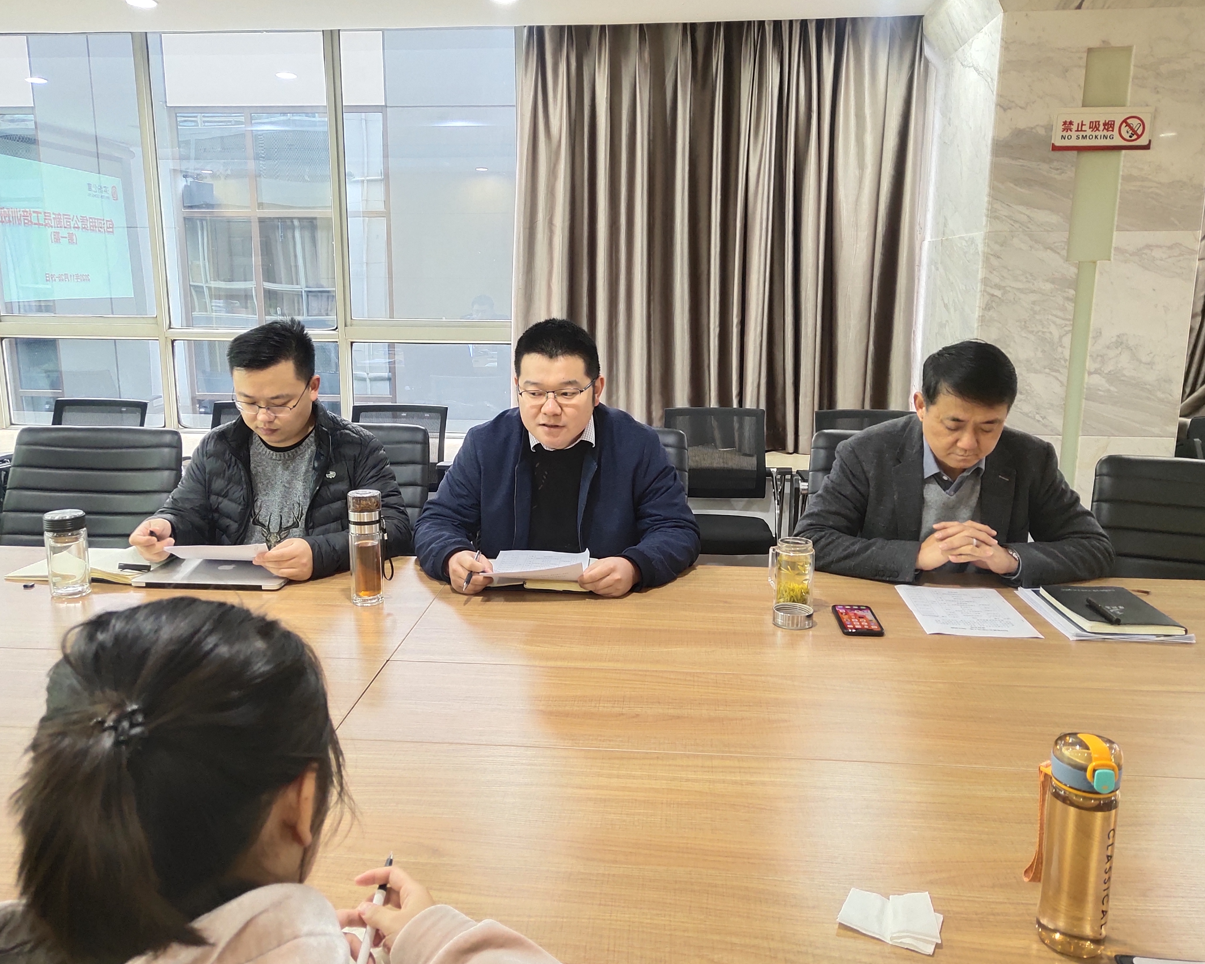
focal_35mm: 31
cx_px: 585
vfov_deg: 47.1
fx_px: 1105
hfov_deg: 57.2
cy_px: 472
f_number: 1.8
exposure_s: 1/33
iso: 385
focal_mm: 4.27
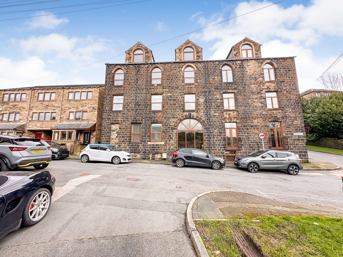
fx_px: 139
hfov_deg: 102.1
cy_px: 128
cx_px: 172
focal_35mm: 14
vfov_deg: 85.7
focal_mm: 2.22
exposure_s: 1/240
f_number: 2.2
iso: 40
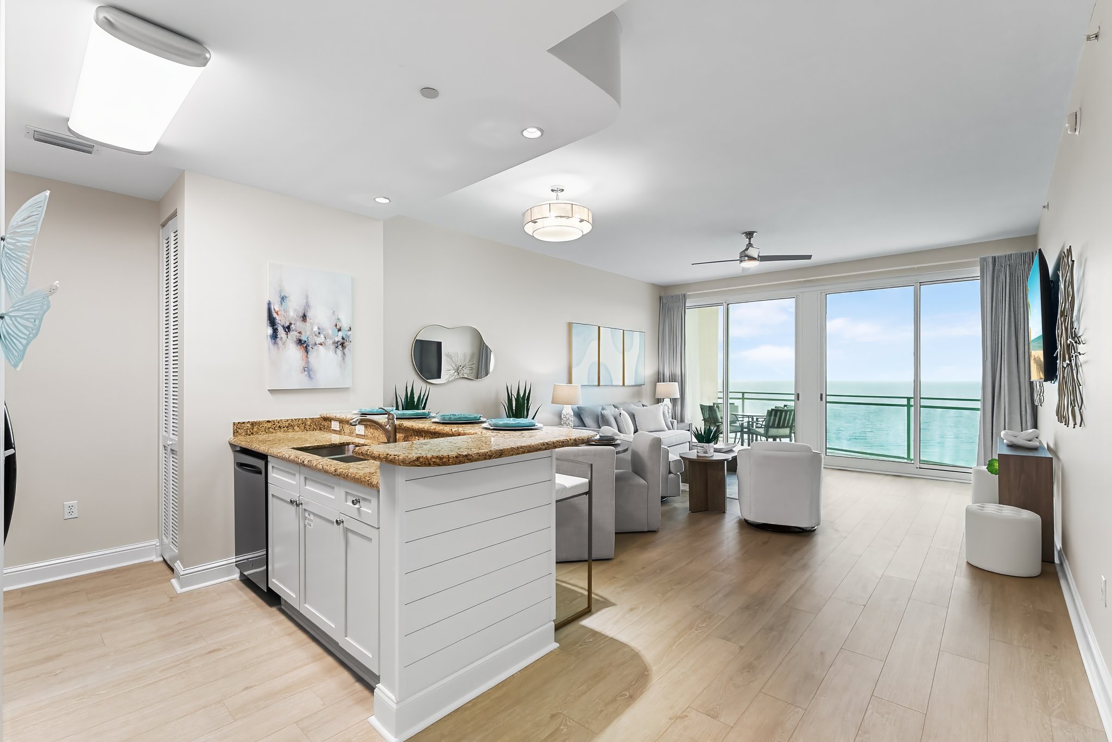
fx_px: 491
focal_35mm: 16
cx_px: 556
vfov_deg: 74.1
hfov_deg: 97.1
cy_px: 371
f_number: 8
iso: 12800
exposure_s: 1/50
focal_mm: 15.9
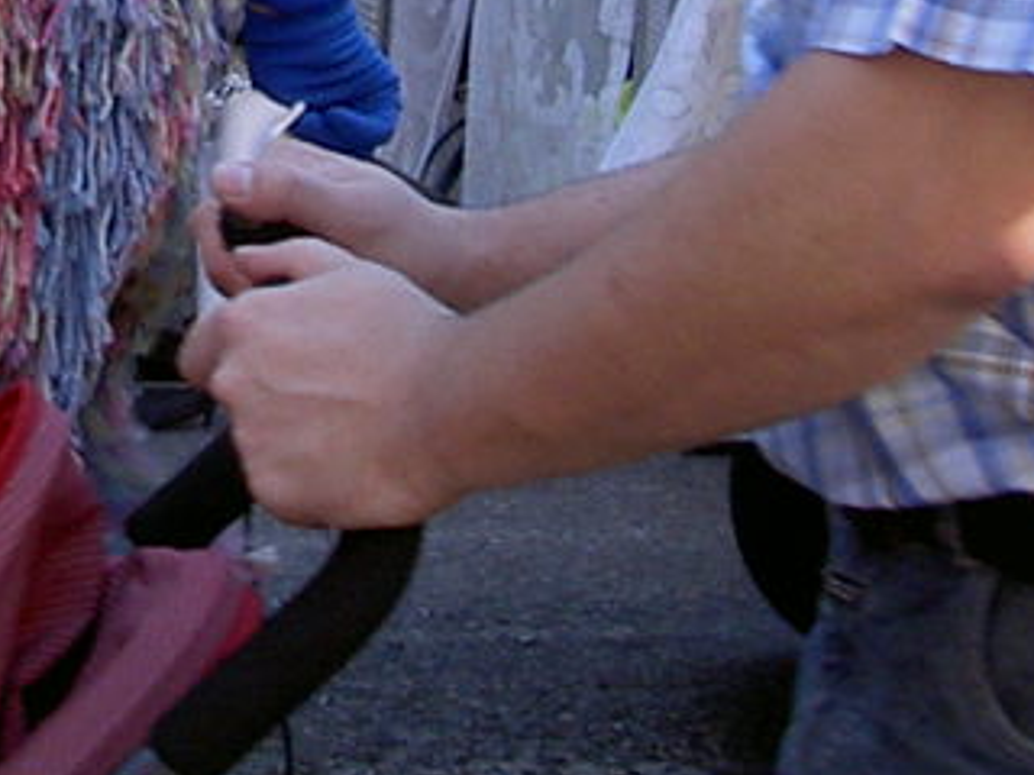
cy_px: -659
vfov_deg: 7.4
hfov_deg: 10.0
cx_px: -213
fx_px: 5825
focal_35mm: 195
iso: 100
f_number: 4.7
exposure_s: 1/103
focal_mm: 8
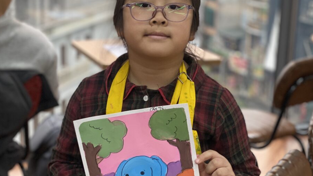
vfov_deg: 14.4
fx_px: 697
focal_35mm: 84
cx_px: 159
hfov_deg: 25.3
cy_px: 113
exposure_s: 1/122
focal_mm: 6
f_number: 2
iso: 125
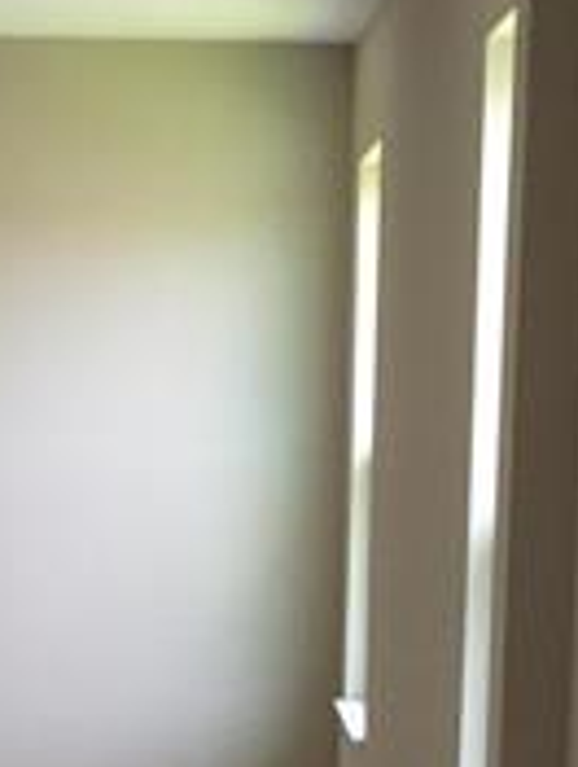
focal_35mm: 127
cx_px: 188
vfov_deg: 14.9
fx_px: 2817
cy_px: 960
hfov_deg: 11.7
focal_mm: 4.15
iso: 32
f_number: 2.2
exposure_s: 1/40
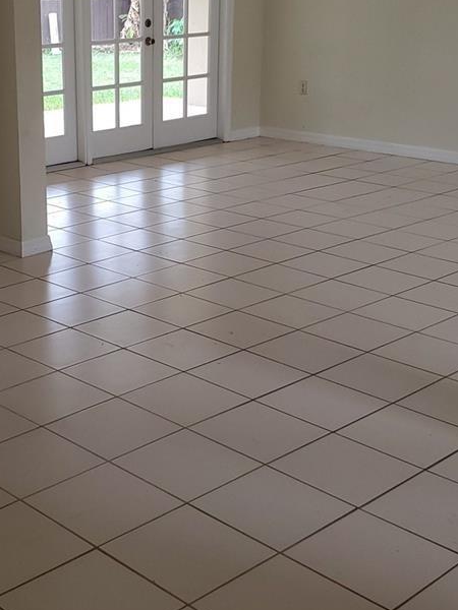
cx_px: 124
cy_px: 226
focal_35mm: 52
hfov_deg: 27.7
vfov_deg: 36.6
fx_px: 917
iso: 64
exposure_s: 1/60
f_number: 2.4
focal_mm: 4.3
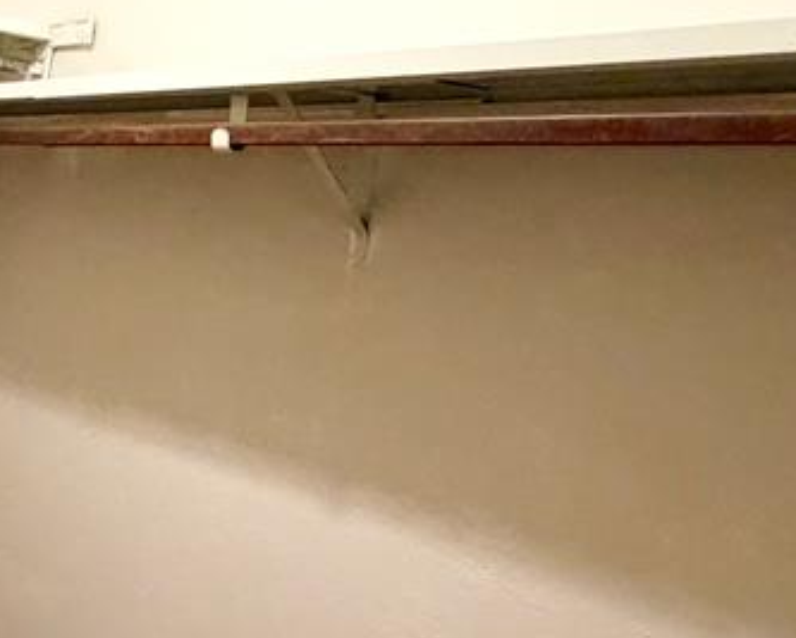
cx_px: 19
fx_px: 990
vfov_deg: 35.7
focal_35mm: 42
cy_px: 351
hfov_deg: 39.2
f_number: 2.2
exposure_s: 1/60
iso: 640
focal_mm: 2.22
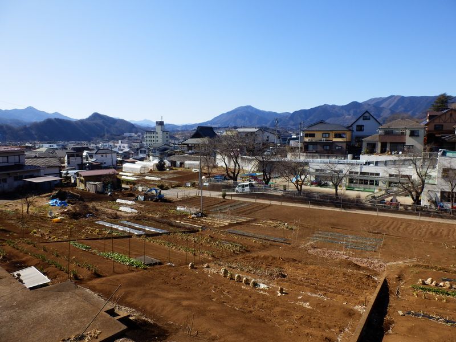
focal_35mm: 24
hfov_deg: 71.6
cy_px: 171
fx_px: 316
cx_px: 228
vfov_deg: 56.8
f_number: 7.9
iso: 80
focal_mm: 4.2
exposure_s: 1/160
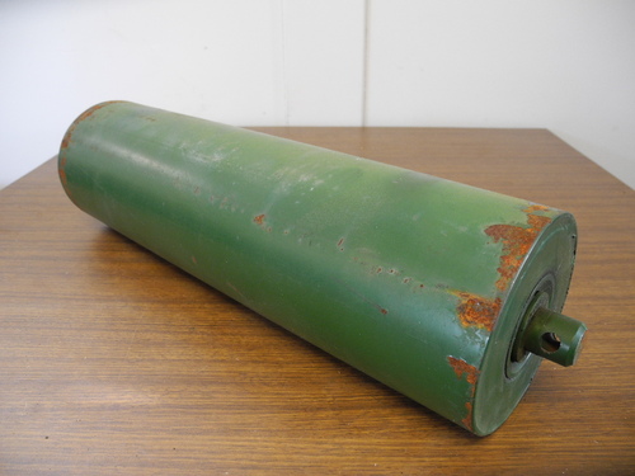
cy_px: 238
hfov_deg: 63.4
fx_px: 514
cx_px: 318
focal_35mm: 28
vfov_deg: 49.7
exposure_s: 1/30
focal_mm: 6
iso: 232
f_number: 2.8
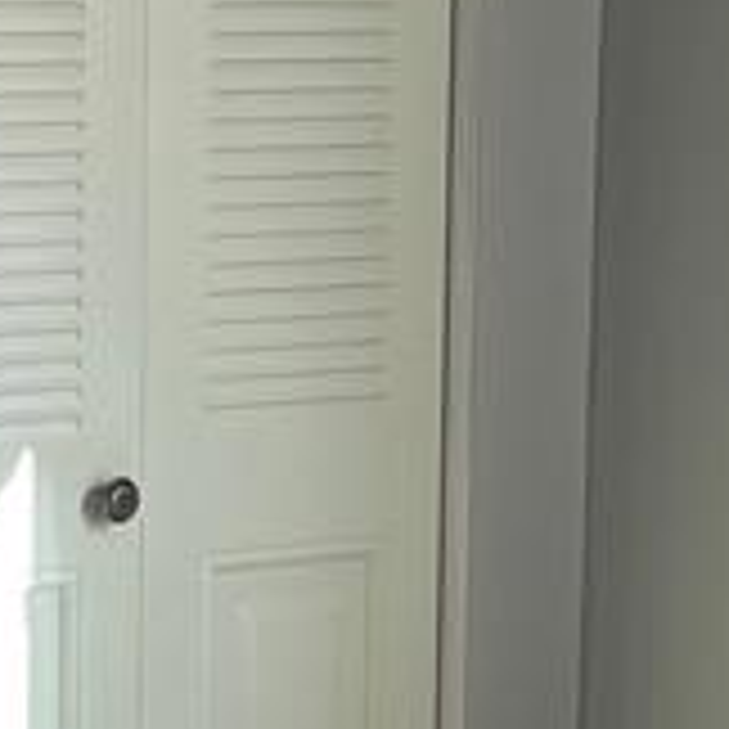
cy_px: 729
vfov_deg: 8.0
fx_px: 5194
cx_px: 364
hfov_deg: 8.0
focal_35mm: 218
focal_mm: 4.2
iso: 32
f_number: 1.6
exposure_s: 1/126
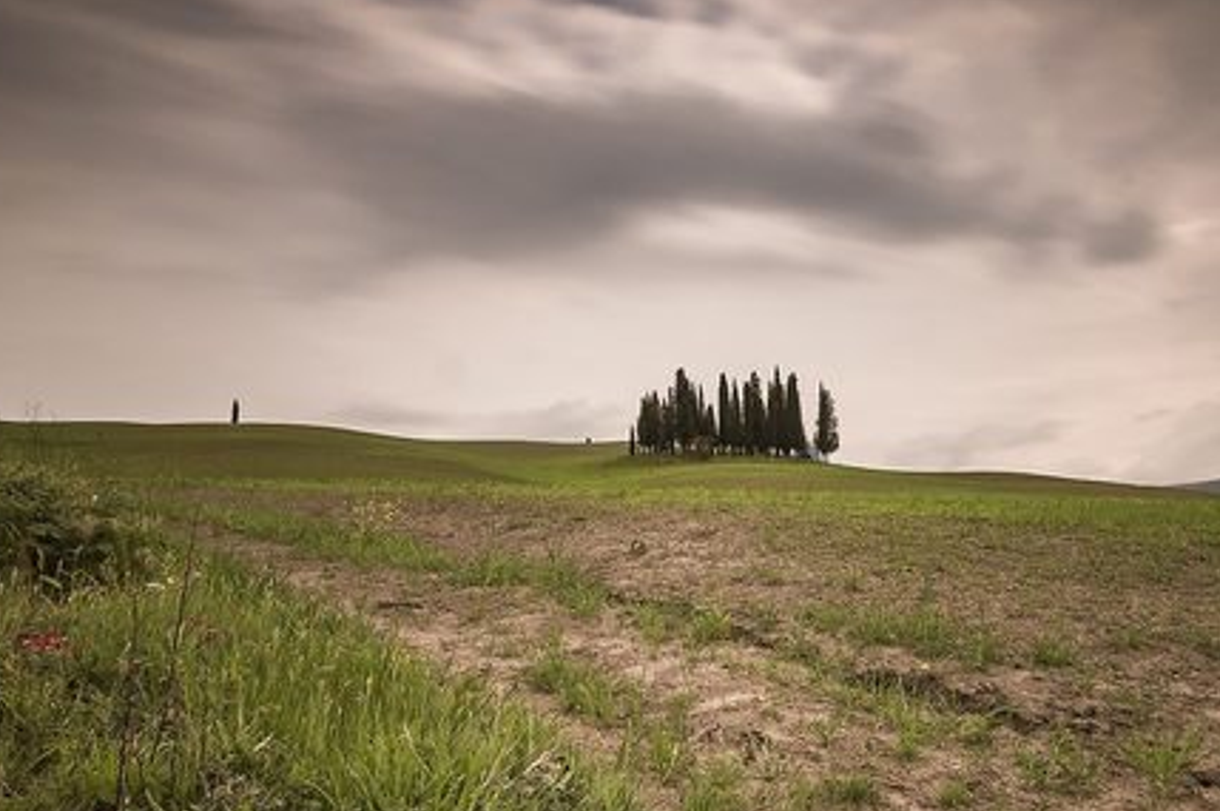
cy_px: 454
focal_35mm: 21
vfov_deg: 59.2
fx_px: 711
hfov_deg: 80.5
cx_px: 719
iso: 100
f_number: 13
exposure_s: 30
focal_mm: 10
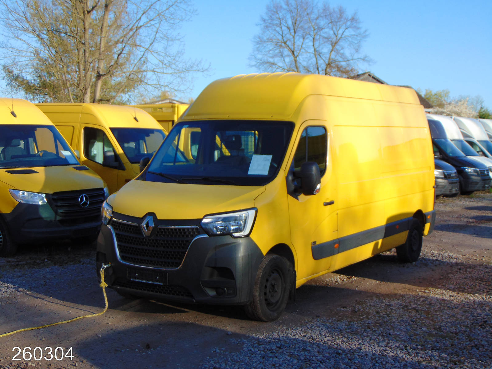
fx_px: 711
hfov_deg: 38.2
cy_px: 184
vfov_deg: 29.1
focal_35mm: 50
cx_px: 246
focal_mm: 9
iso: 80
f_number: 3.5
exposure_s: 1/200
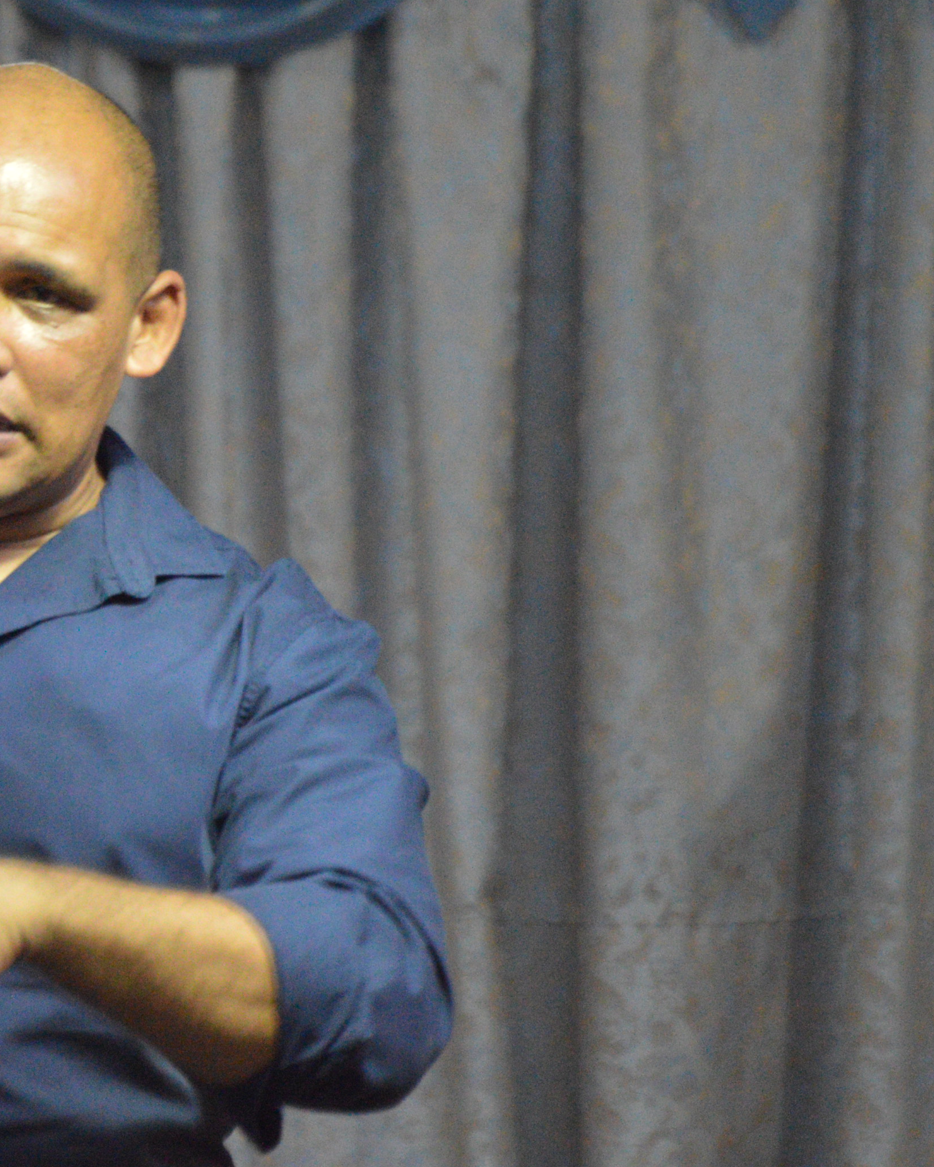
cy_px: 608
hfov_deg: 2.5
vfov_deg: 3.1
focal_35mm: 620
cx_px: -112
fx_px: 21420
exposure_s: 1/60
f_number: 5.6
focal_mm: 200
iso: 3200
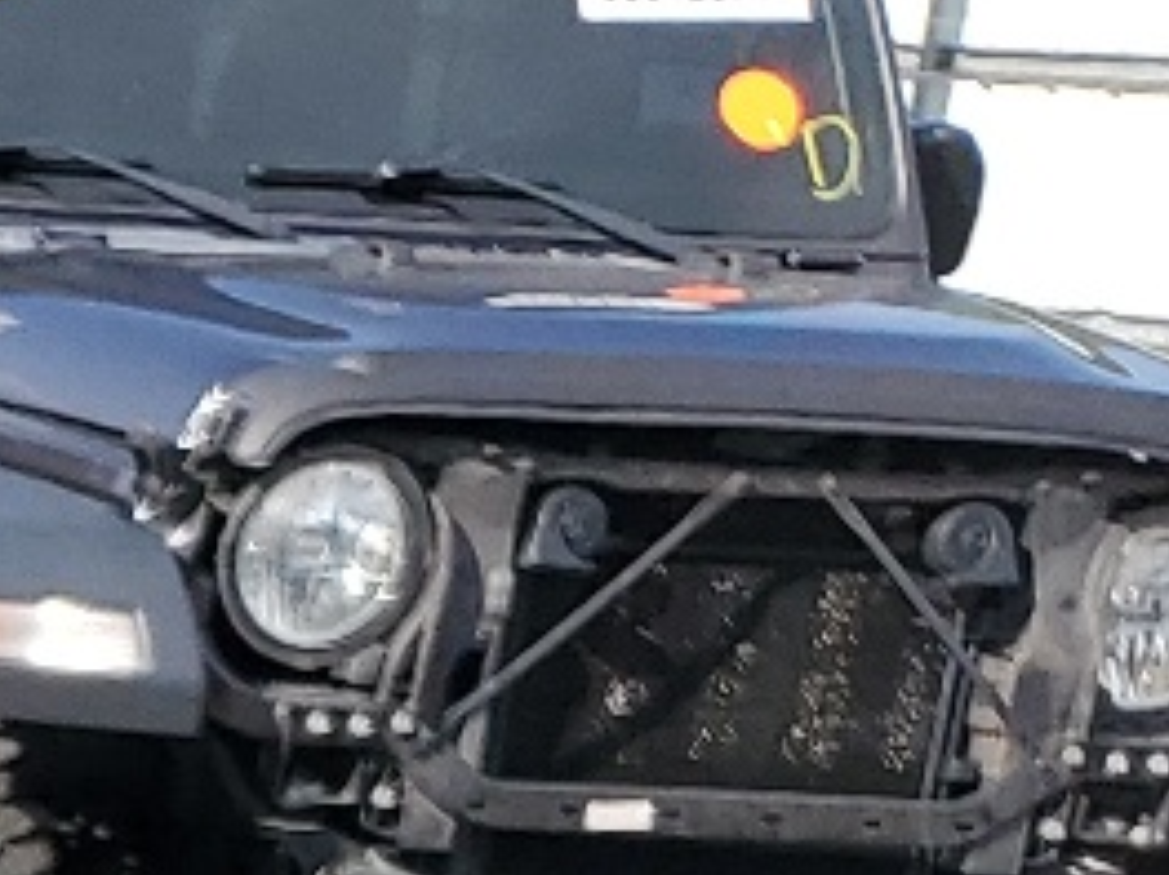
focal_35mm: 158
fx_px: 5333
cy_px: 2554
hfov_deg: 10.3
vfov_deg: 8.1
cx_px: -1934
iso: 50
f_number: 1.5
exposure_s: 1/1667
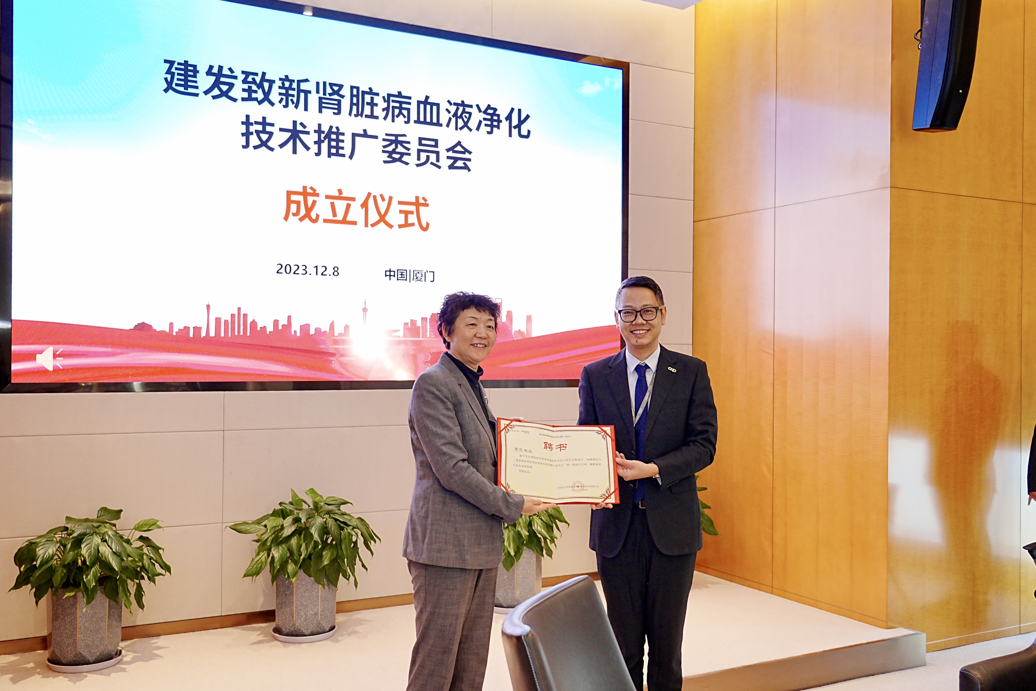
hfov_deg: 63.7
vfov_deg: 45.0
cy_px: 346
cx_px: 518
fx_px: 834
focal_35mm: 29
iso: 1000
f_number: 4
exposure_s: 1/50
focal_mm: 29
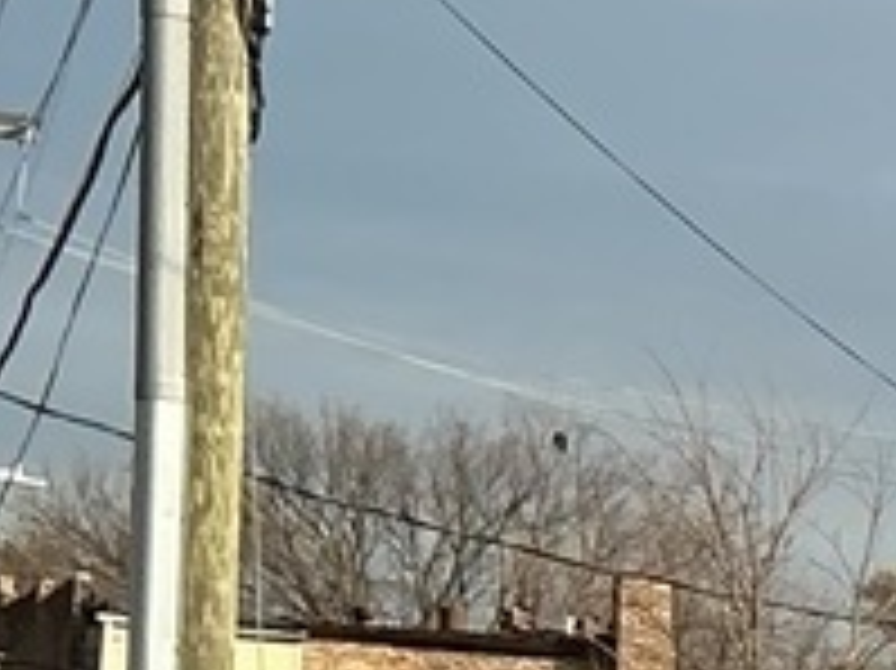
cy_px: 832
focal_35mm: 210
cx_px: 2413
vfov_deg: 7.0
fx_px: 5432
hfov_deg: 8.3
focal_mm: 3
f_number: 1.8
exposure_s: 1/1675
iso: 25
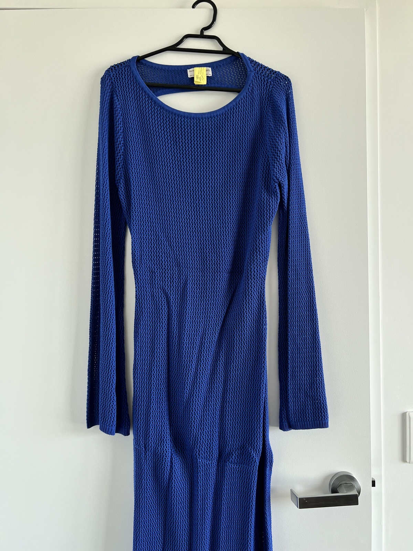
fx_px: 414
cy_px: 276
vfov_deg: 67.3
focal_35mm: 26
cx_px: 206
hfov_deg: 53.1
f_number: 1.5
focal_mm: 5.7
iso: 125
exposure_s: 1/102
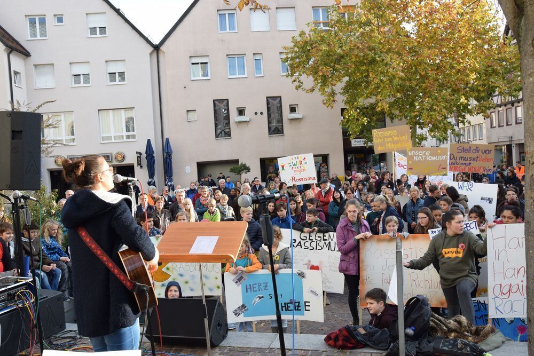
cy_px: 178
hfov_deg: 59.5
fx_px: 467
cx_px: 267
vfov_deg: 41.7
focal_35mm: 32
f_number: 8
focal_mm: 21
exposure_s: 1/250
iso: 400
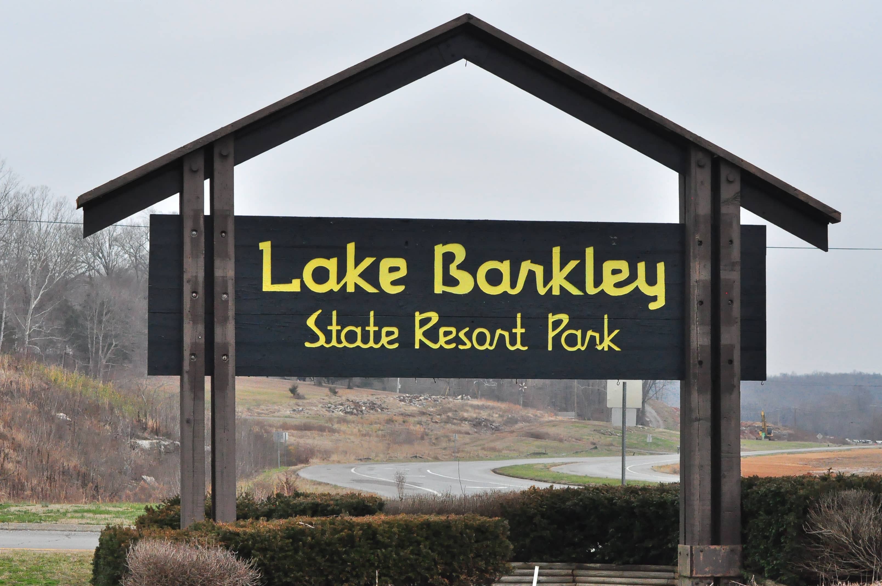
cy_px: 293
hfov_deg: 19.5
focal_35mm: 105
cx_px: 441
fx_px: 2569
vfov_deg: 13.0
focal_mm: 70
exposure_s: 1/4000
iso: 2000
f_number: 7.1
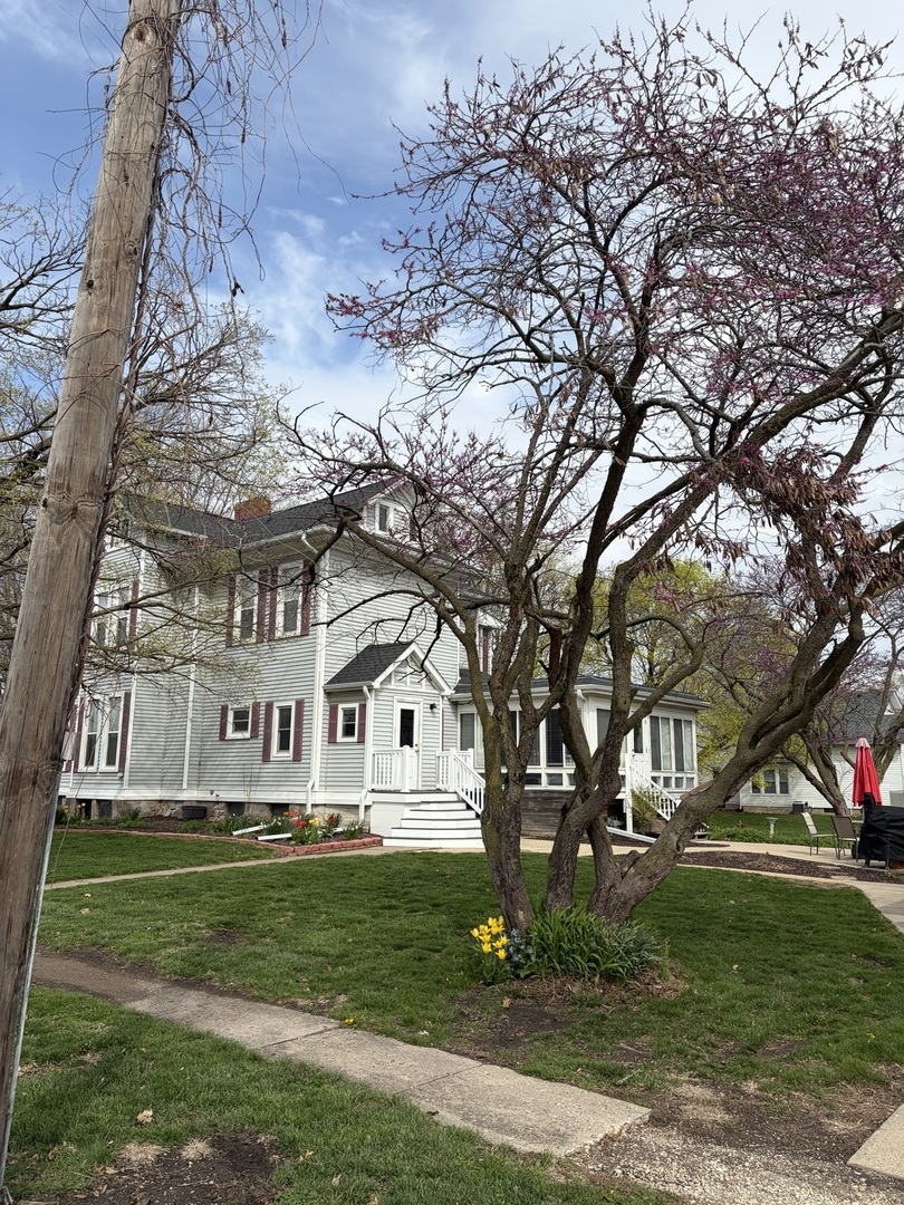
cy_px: 602
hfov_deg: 53.1
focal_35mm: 26
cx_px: 452
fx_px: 905
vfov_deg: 67.3
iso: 50
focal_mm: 5.96
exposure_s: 1/3623
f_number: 1.6
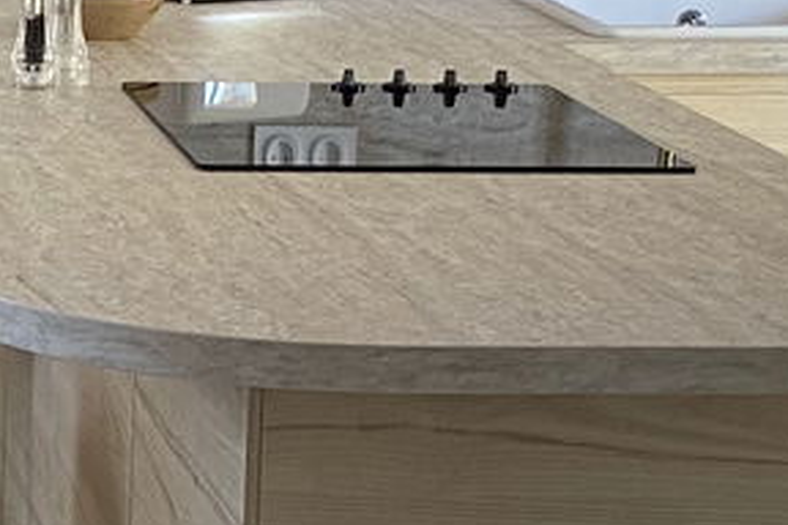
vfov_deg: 9.1
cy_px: 257
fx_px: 3283
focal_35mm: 150
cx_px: -181
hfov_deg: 13.3
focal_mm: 4.25
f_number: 1.8
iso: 100
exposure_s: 1/50
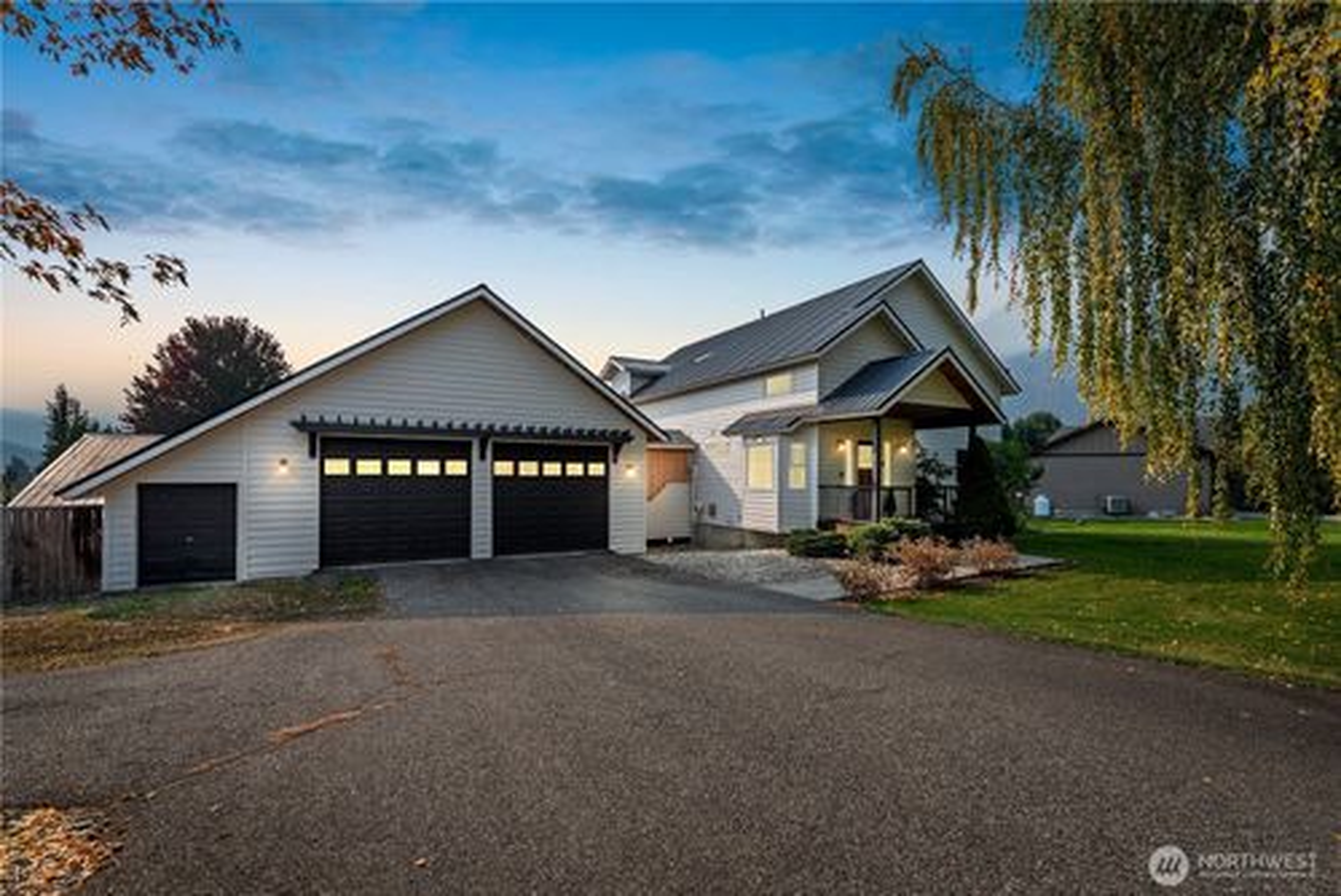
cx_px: 670
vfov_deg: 77.4
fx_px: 559
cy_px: 448
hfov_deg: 100.4
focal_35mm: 15
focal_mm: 15
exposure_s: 1/320
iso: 100
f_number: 8
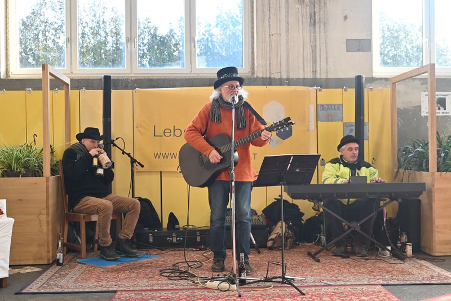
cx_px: 226
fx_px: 627
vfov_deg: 27.0
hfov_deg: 39.6
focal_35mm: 50
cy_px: 150
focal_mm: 50
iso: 500
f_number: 6.3
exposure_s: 1/50
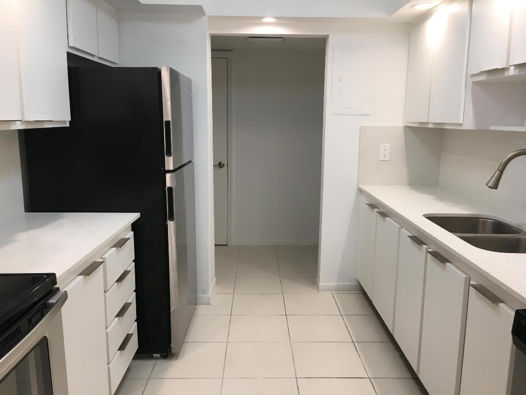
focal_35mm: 29
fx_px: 441
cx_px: 263
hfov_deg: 61.7
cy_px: 198
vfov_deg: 48.2
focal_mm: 4.15
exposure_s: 1/30
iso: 32
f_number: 2.2
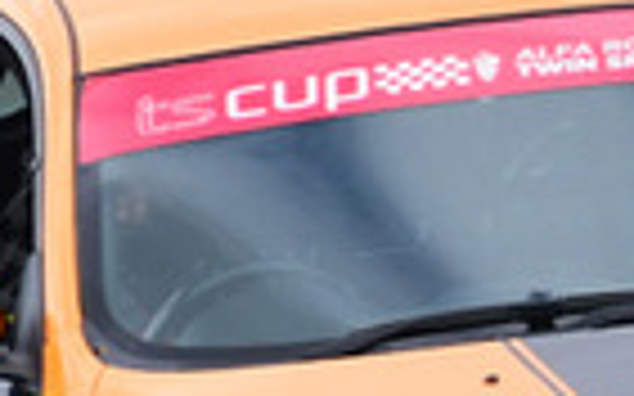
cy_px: 603
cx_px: 1057
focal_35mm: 3828
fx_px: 66116
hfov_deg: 0.5
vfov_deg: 0.3
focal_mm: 440
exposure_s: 1/640
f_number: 7.1
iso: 640
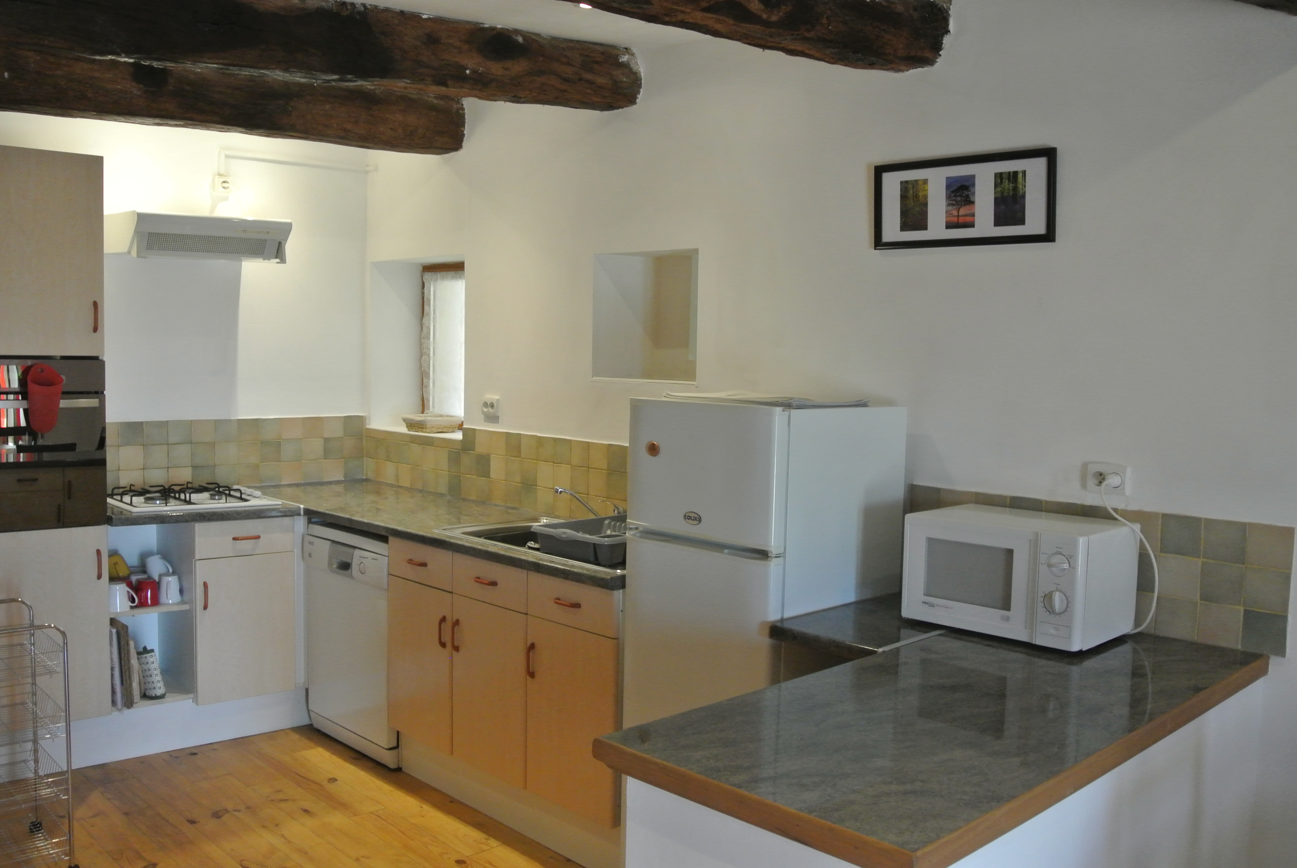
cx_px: 648
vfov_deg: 42.4
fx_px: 1118
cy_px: 434
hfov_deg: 60.2
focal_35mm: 31
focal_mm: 11.8
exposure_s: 1/50
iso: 800
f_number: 3.8
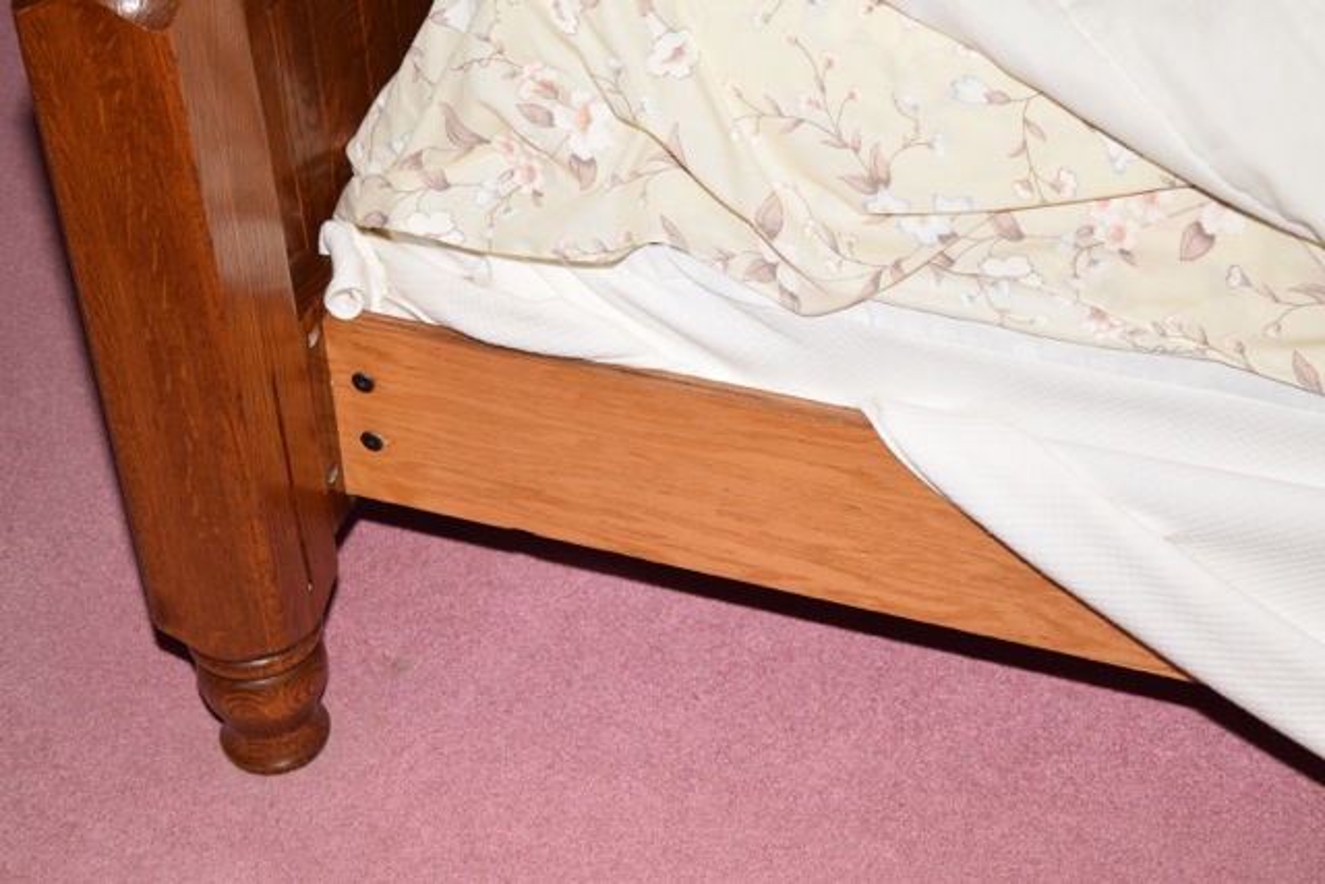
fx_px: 2650
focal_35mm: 72
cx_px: 662
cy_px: 442
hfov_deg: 28.1
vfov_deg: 18.9
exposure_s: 1/100
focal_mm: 48
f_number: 5.6
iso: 100
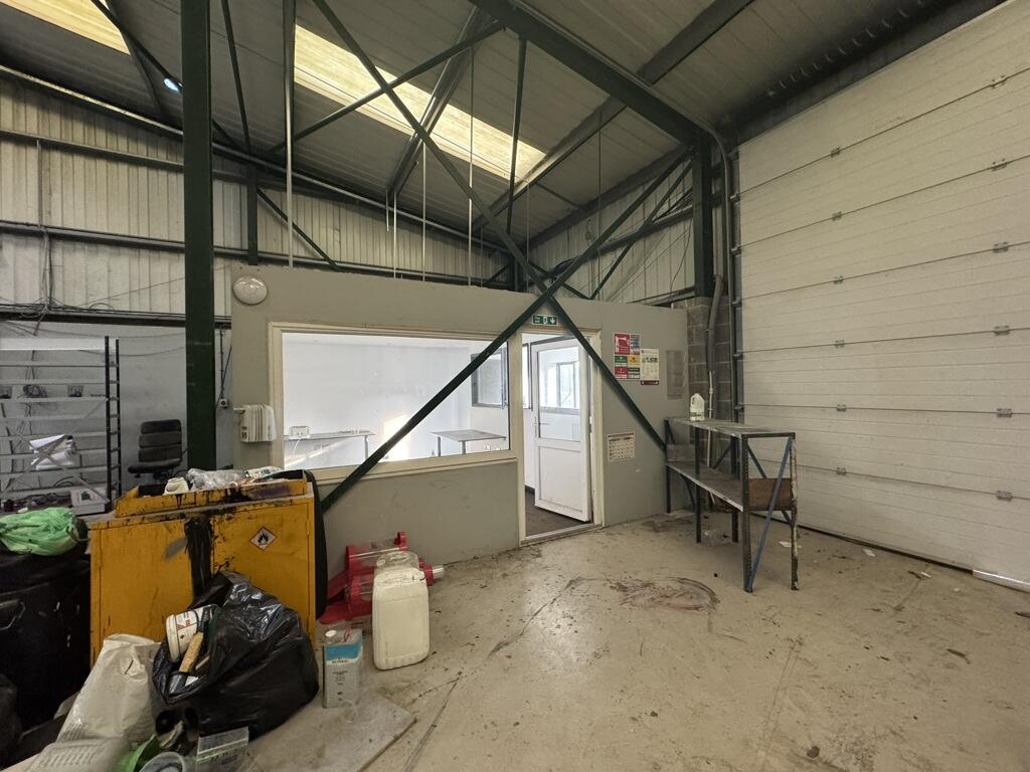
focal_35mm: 14
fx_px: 417
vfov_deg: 85.7
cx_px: 515
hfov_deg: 102.1
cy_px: 386
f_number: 2.2
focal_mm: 2.22
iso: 400
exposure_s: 1/60
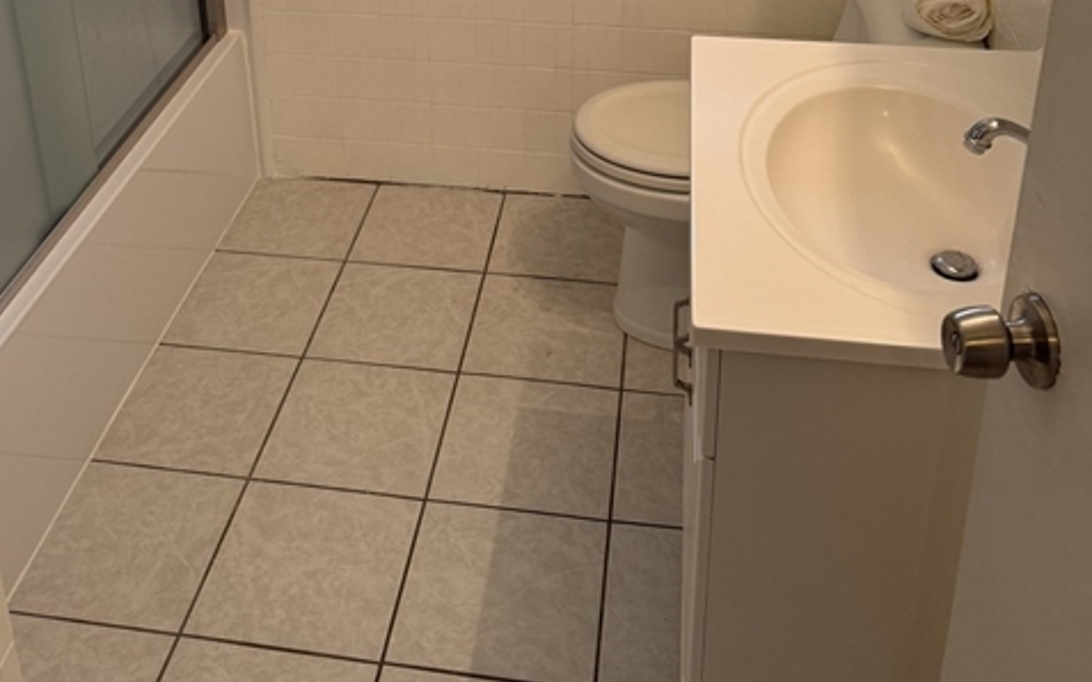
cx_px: 494
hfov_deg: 48.2
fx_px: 1220
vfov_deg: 28.8
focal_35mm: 41
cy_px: -34
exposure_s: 1/120
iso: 200
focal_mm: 6.76
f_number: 1.78
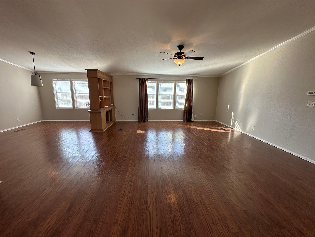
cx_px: 158
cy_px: 118
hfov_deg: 102.1
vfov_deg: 85.7
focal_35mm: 14
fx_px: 127
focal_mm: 2.22
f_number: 2.2
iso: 80
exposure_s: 1/120
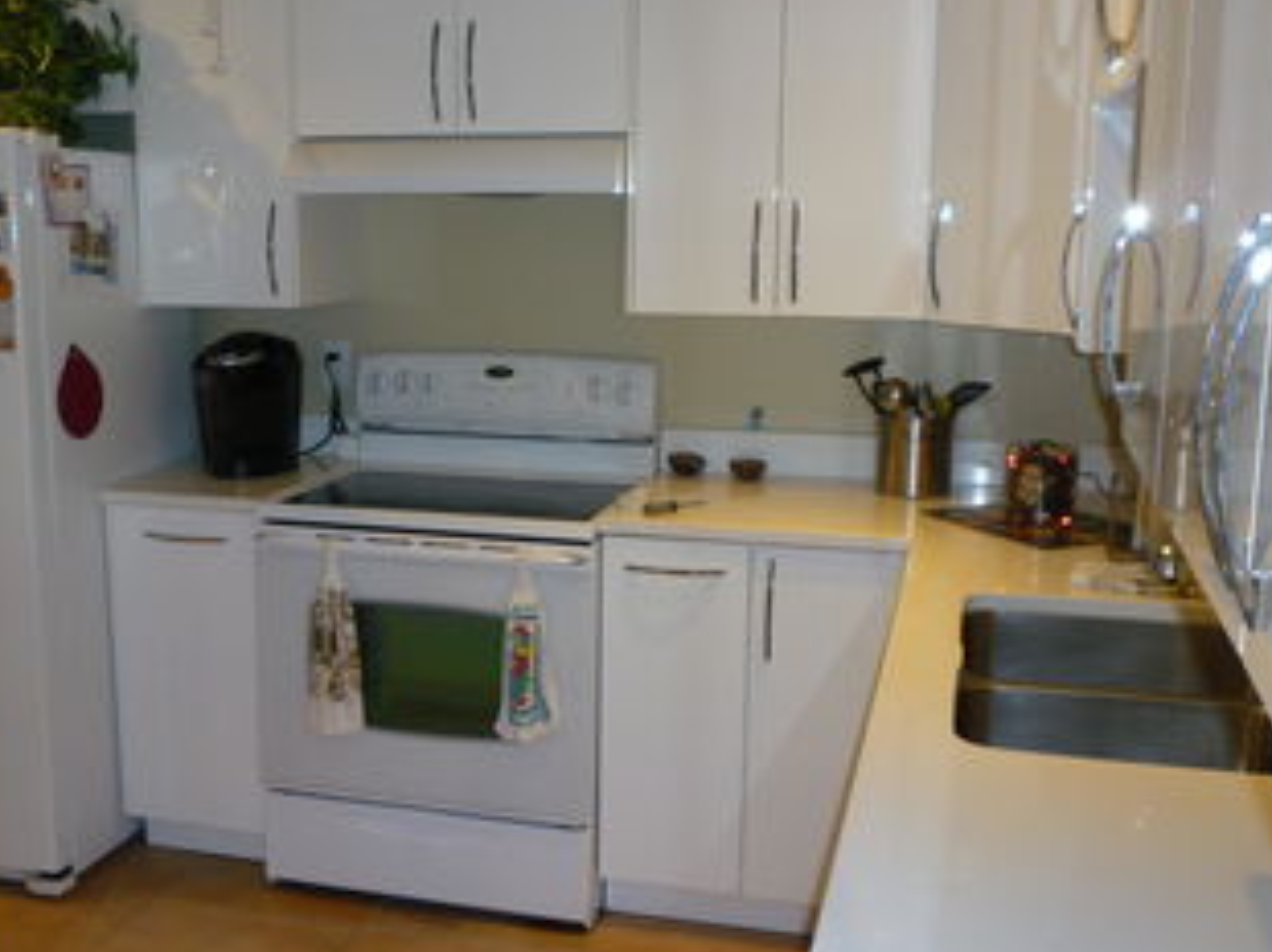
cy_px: 538
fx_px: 1469
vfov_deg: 35.9
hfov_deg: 46.5
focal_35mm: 40
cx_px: 503
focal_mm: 5.2
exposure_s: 1/30
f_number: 3.3
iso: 100
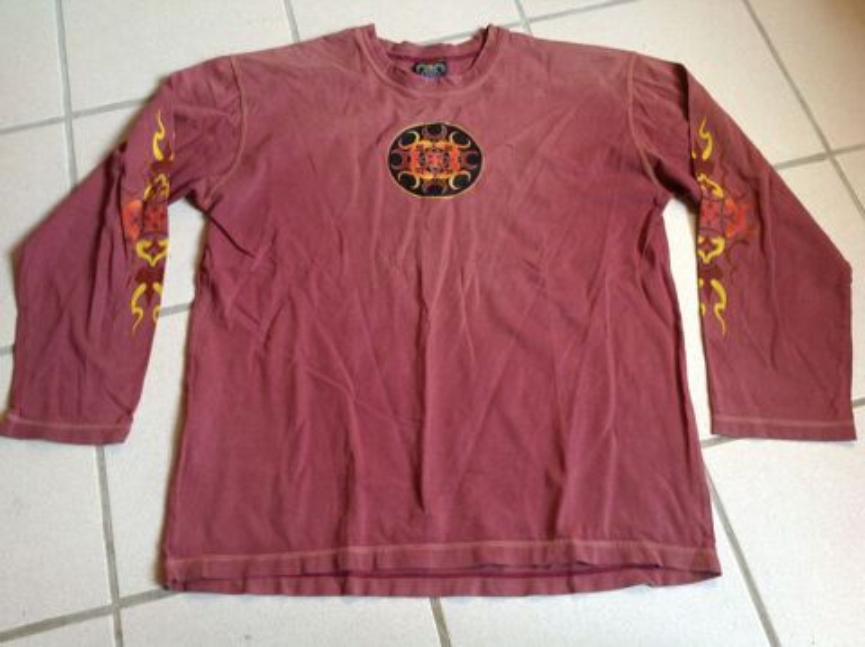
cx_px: 432
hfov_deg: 52.7
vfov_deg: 40.6
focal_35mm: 35
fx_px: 874
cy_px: 324
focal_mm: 4.28
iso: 80
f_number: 2.4
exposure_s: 1/15
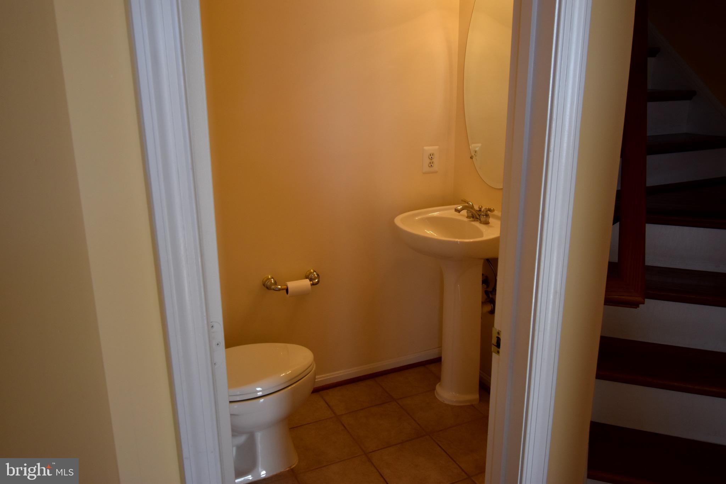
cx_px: 363
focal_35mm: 28
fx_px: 575
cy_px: 242
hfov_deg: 64.6
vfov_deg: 45.7
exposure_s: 1/60
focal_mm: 19
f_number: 5.6
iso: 560
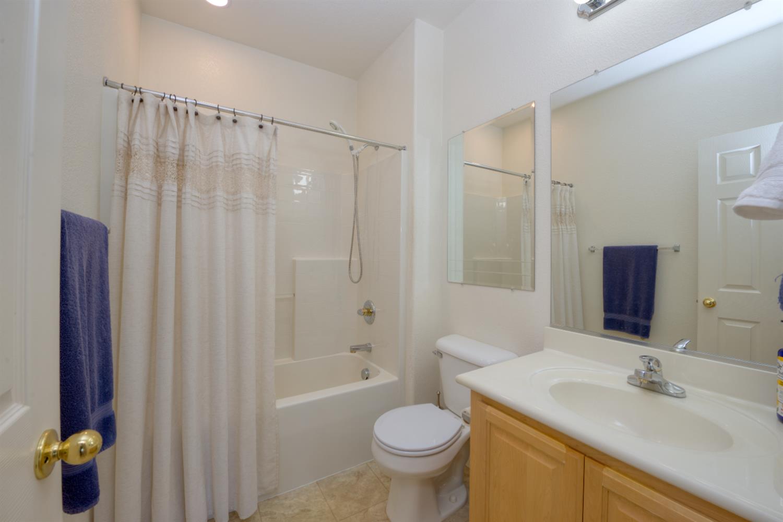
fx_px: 304
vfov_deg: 81.2
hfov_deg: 104.3
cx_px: 392
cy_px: 261
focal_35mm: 14
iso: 400
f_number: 10
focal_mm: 14
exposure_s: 1/20
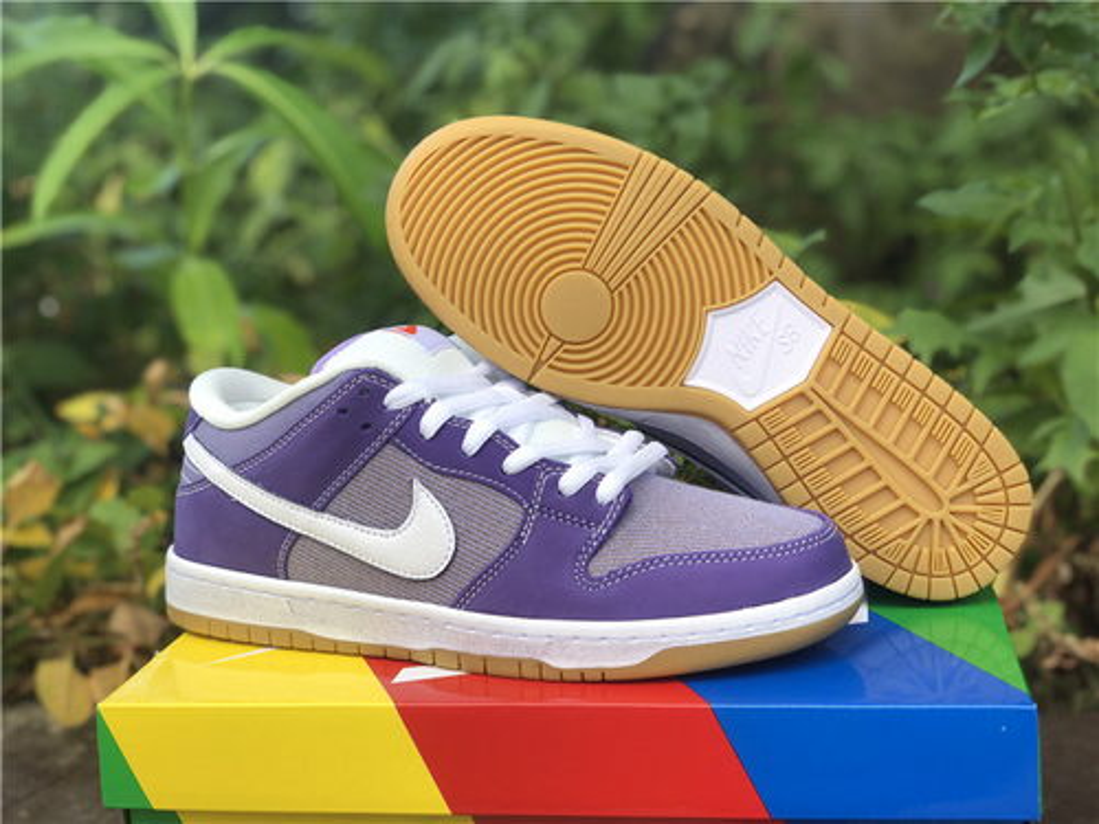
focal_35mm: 52
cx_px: 550
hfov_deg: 36.8
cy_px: 412
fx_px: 1651
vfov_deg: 28.0
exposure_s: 1/130
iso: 16
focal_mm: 6
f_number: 2.4
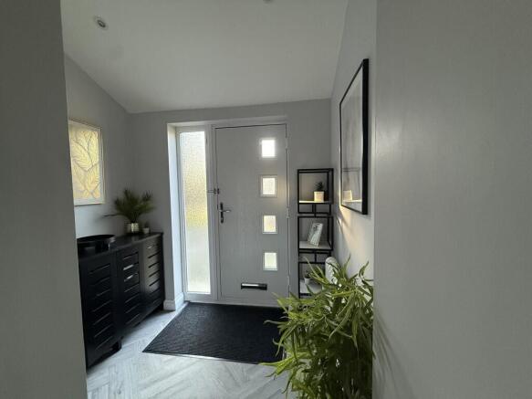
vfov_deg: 85.7
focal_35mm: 14
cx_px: 266
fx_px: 215
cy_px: 200
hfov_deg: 102.1
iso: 320
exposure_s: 1/99
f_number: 2.2
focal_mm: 2.22
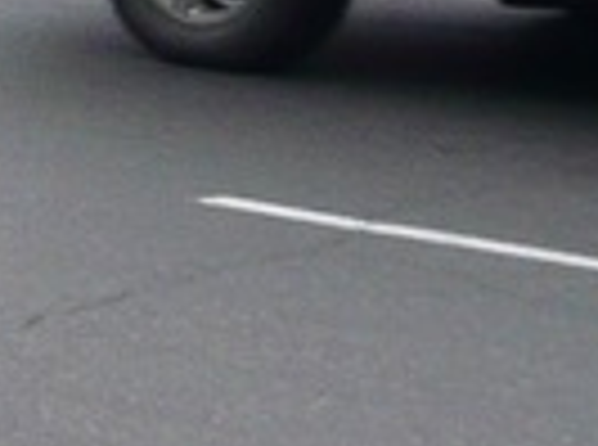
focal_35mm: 309
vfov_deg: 4.6
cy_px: -811
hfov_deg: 5.7
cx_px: -1569
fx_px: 5324
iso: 100
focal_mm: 6.6
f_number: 9
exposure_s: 1/125
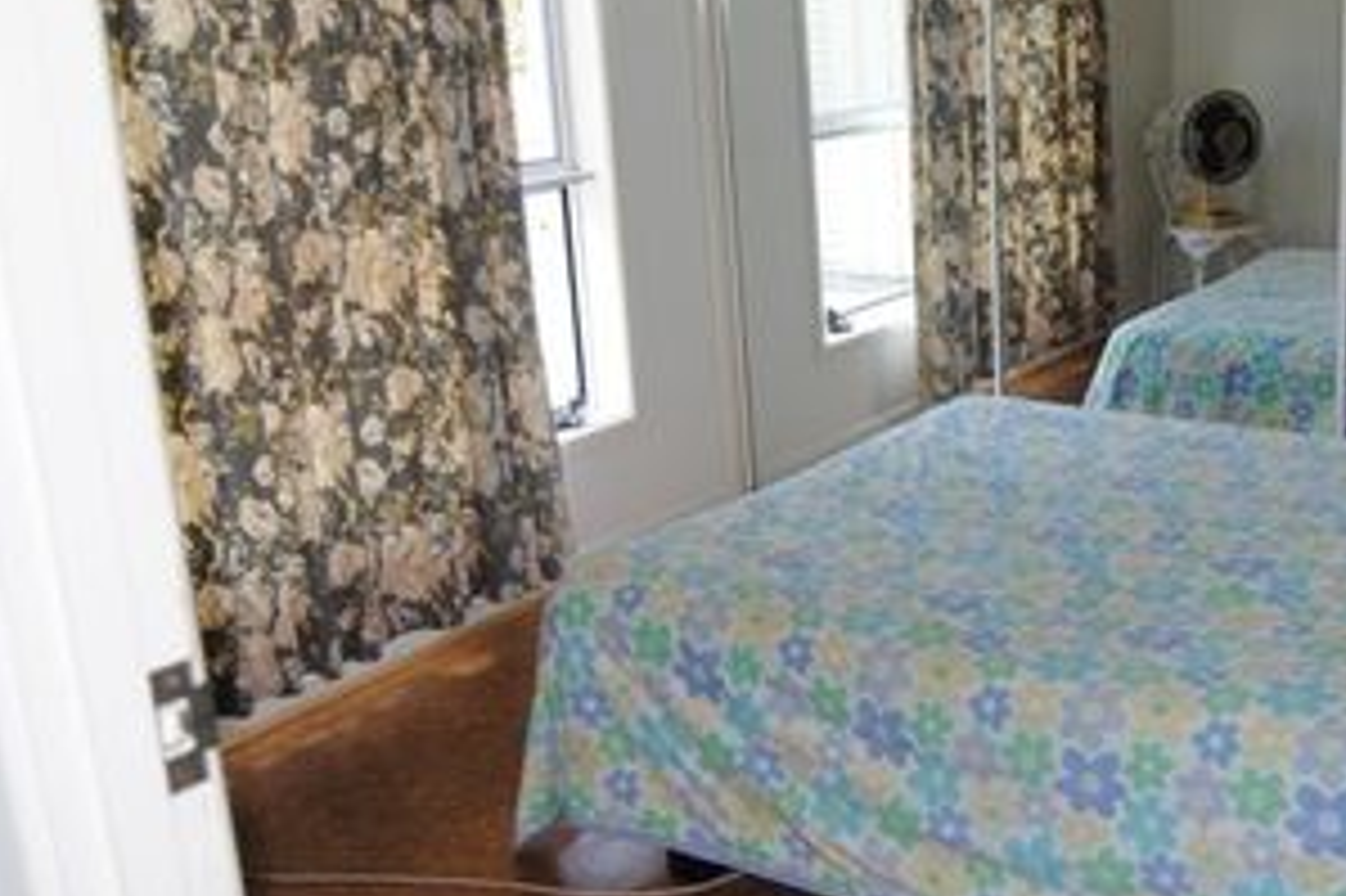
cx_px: 968
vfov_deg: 30.0
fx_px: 1673
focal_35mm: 45
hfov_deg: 42.8
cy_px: 466
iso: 200
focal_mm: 19
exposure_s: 1/60
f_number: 3.5
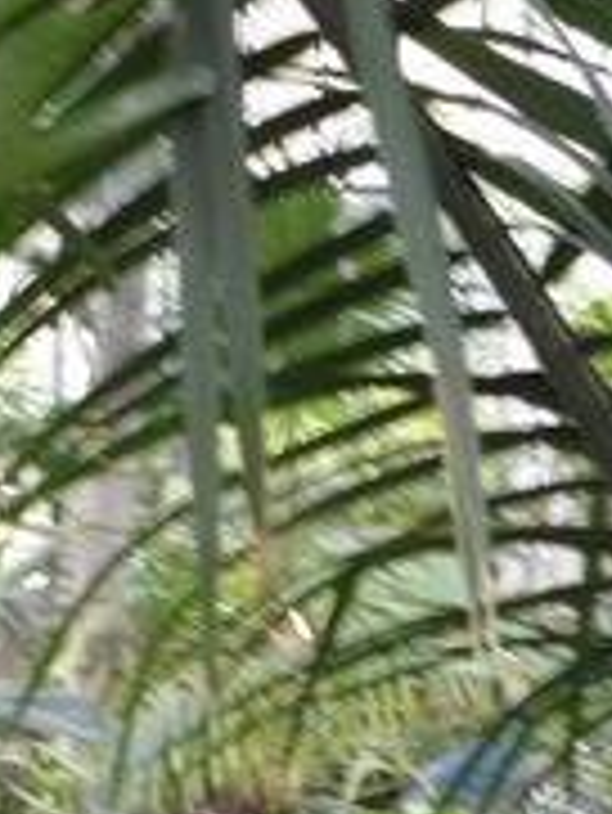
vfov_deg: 14.3
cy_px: 958
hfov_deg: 10.6
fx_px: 3155
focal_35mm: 134
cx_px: -382
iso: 125
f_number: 3.2
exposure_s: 1/10
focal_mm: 6.85
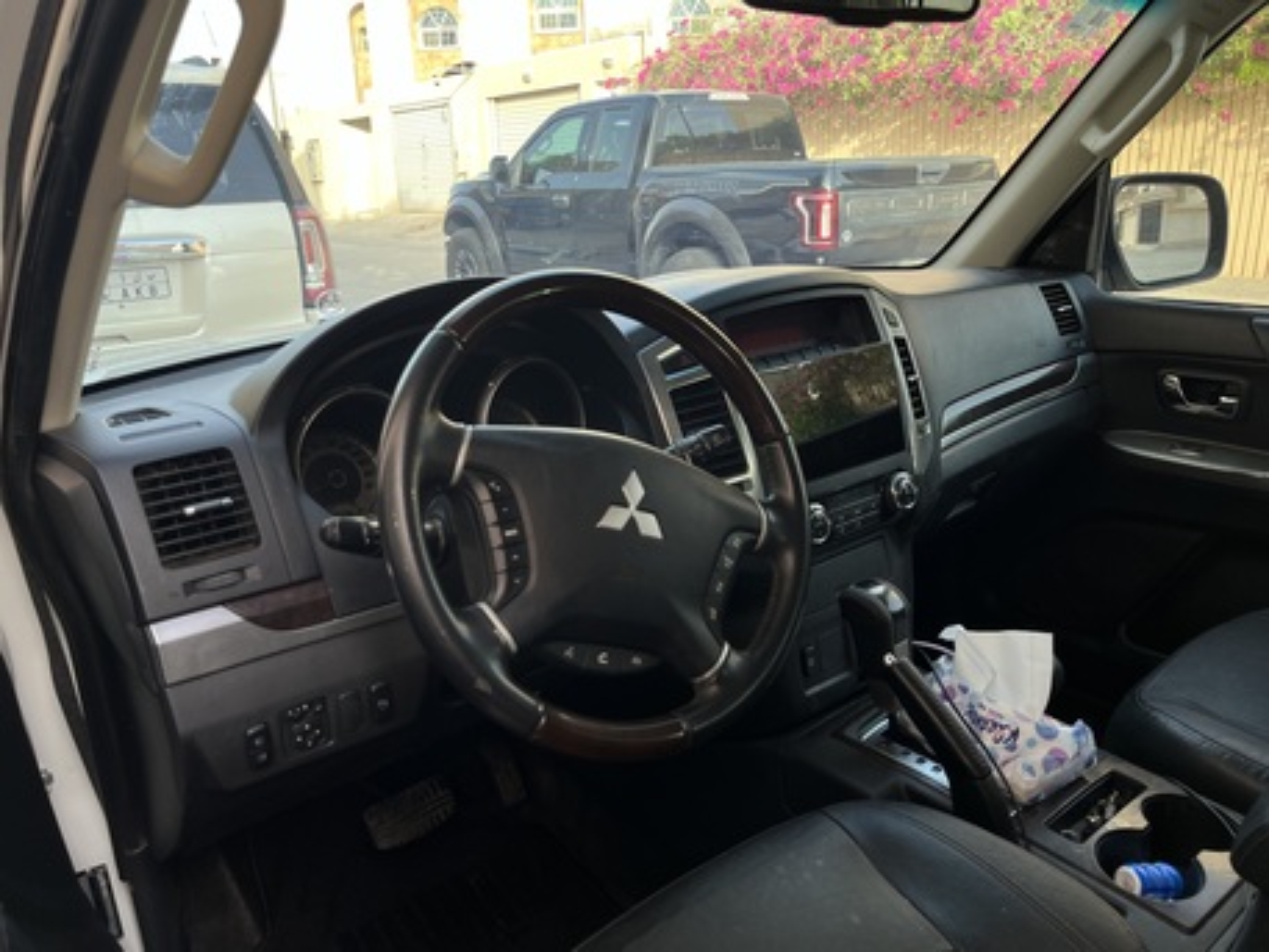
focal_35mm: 26
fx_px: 953
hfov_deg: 67.3
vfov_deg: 53.1
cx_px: 634
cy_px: 476
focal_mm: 5.1
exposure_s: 1/132
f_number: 1.6
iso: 50
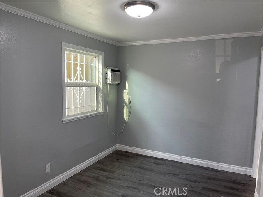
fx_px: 198
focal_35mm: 26
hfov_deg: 67.3
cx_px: 132
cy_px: 98
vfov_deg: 53.1
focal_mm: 5.1
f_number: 1.6
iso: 64
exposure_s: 1/120
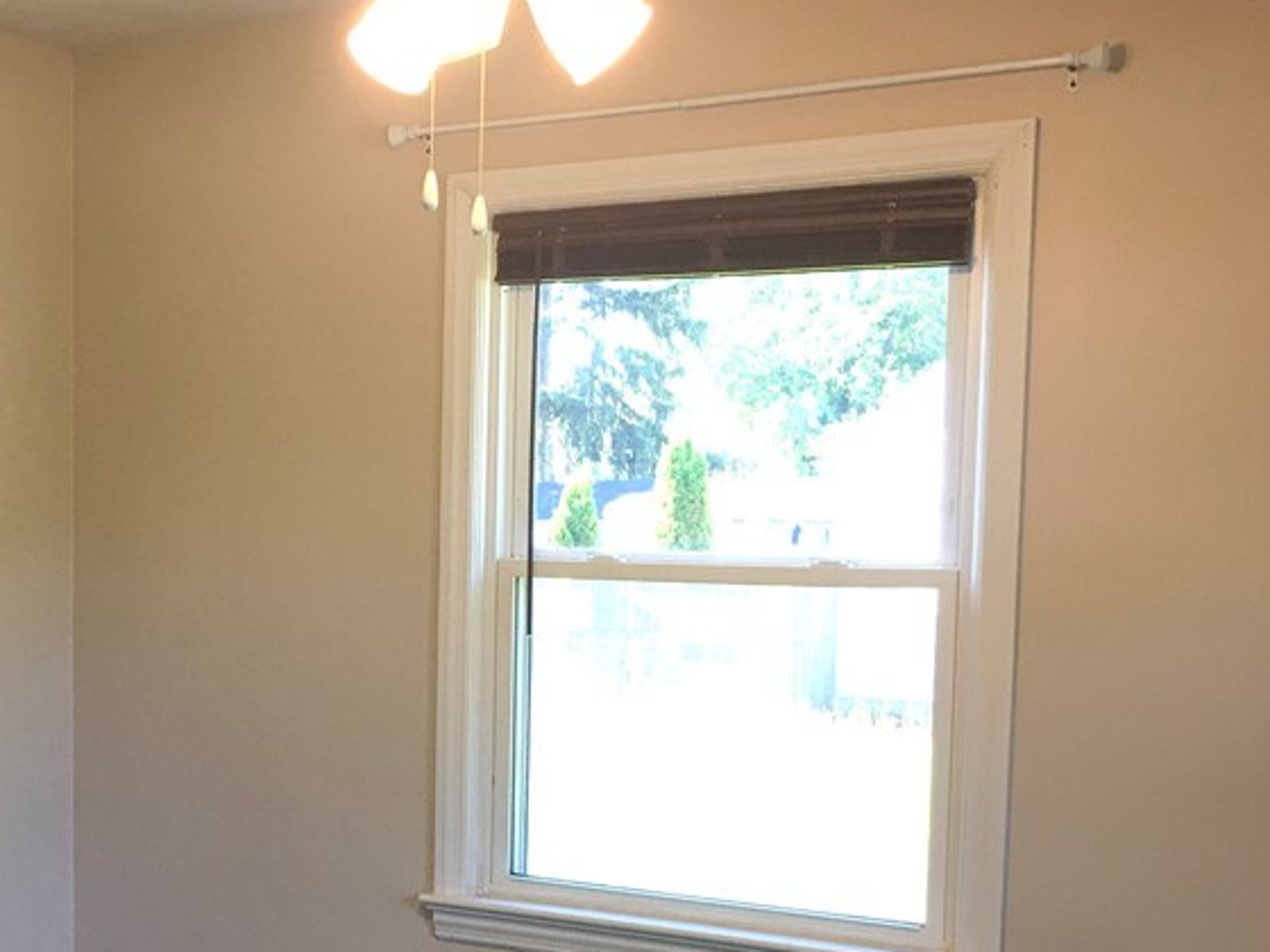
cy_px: 664
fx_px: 1944
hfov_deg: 34.6
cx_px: 184
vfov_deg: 27.3
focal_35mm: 53
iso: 25
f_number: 2.2
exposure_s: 1/30
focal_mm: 4.15
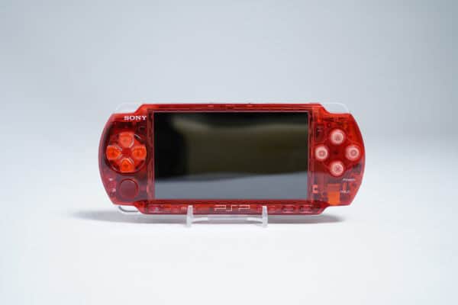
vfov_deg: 28.6
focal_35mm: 47
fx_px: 598
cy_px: 152
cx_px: 229
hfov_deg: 41.9
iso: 200
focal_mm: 47
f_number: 4.5
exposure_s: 1/15
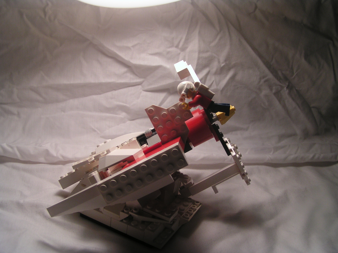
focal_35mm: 38
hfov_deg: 49.0
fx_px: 371
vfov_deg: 37.7
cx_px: 169
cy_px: 126
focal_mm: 5.8
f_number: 3.5
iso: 50
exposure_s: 1/50
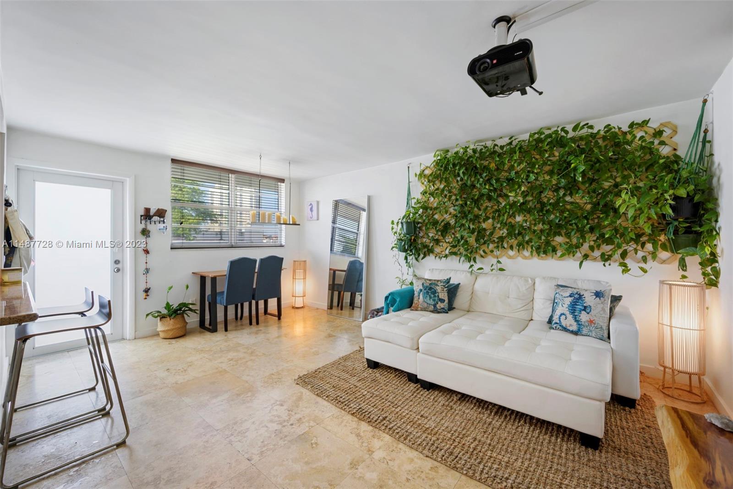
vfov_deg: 81.2
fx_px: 285
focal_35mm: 14
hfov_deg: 104.3
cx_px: 366
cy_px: 244
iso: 100
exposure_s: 1/5
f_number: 8
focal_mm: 14
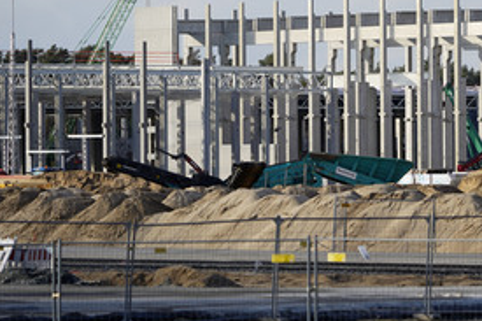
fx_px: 4389
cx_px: 386
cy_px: 88
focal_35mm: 328
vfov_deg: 4.2
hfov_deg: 6.3
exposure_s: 1/640
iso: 100
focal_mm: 200
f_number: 7.1
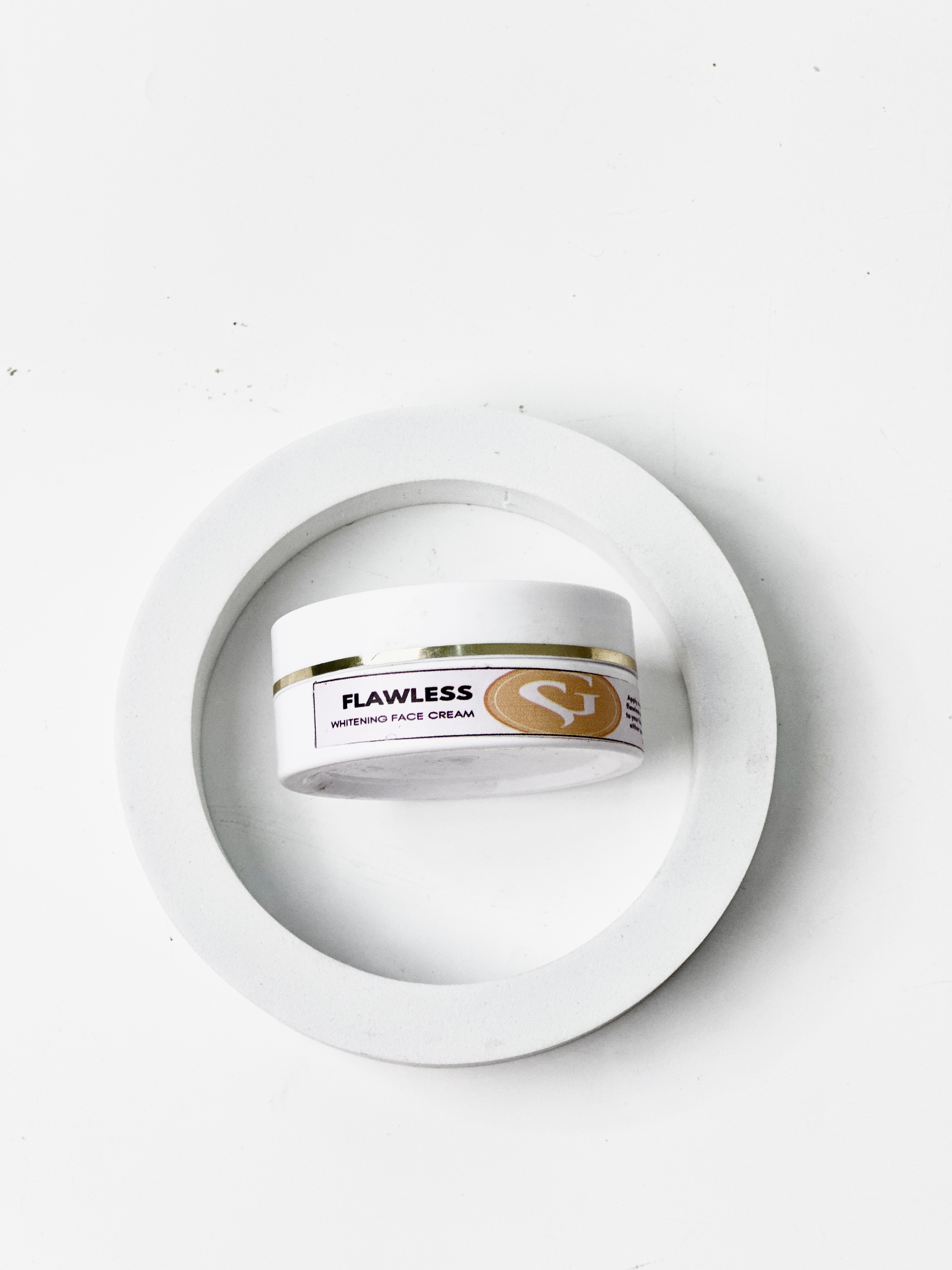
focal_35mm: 77
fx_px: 2824
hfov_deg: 19.1
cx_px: 476
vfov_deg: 25.3
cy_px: 635
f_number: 2.8
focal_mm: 9
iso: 50
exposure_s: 1/100
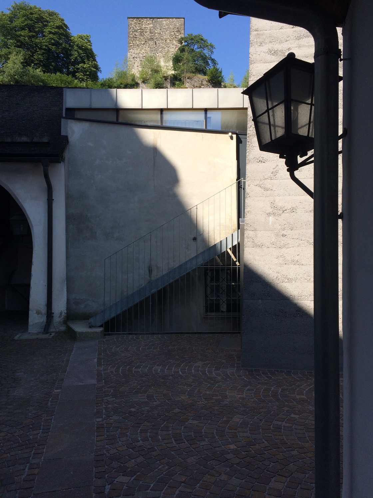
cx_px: 186
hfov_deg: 48.2
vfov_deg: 61.7
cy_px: 249
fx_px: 417
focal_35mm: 29
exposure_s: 1/1520
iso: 32
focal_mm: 4.15
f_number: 2.2
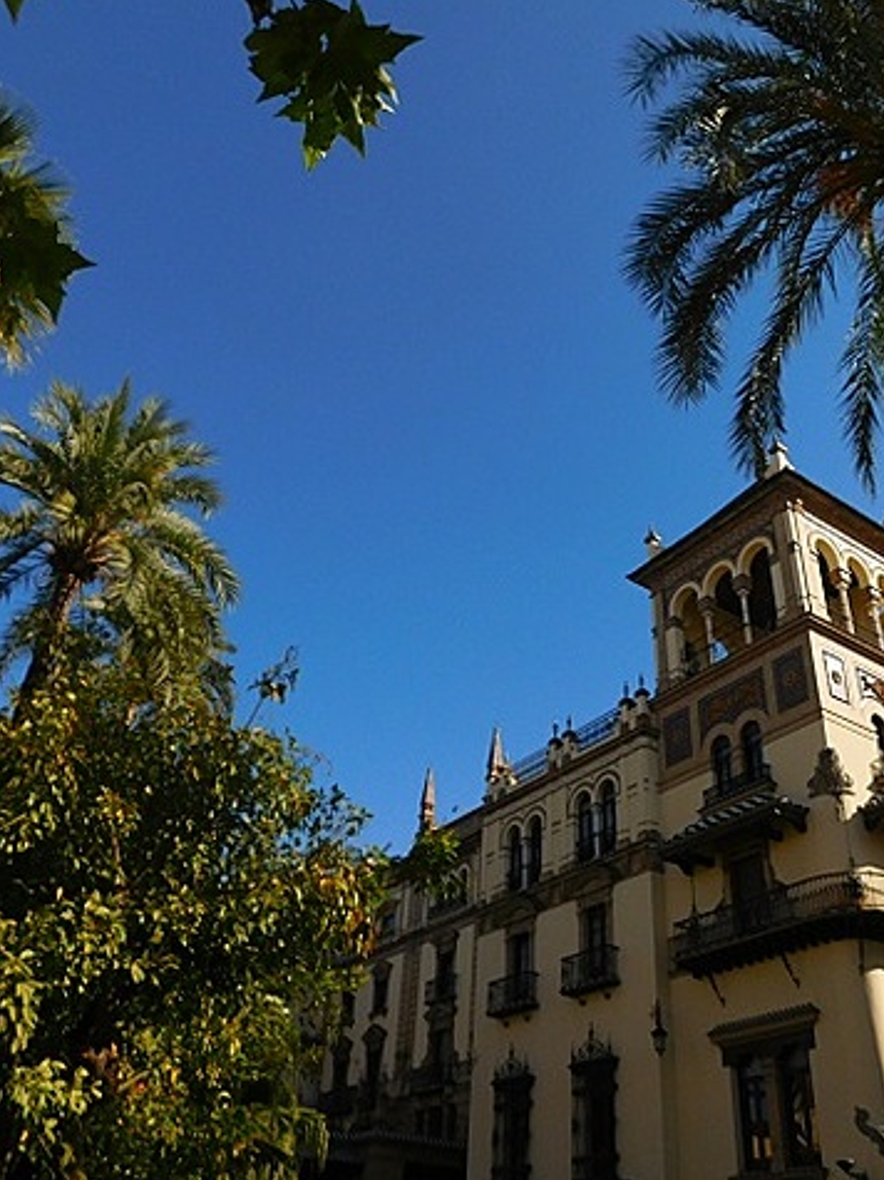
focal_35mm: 31
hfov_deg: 45.3
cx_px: 509
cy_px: 586
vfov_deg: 58.4
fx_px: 1056
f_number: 6
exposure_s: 1/640
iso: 125
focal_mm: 4
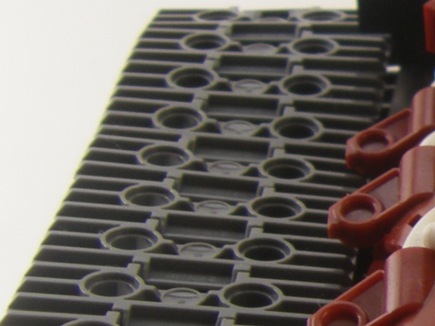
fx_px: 1923
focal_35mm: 153
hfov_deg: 12.2
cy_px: 209
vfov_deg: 9.7
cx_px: 682
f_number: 3.5
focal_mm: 6.3
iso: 64
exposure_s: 1/80
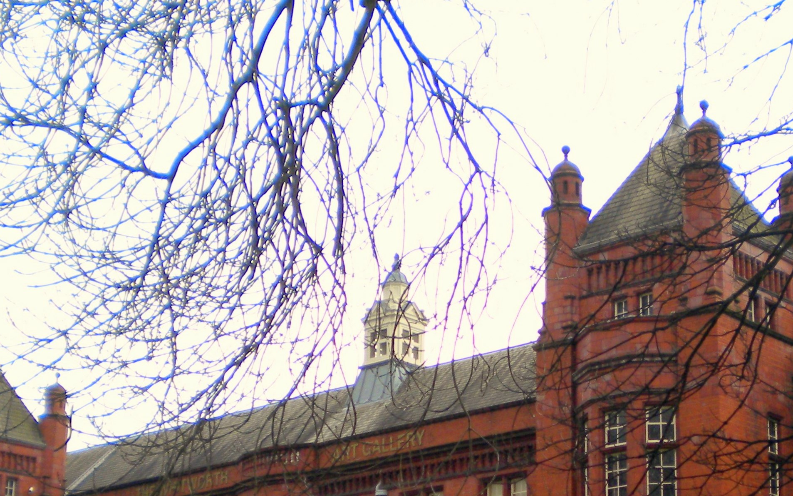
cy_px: 416
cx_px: 536
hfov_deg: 28.8
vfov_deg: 18.1
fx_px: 1534
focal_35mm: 71
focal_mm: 6.3
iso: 80
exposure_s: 1/168
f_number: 3.1
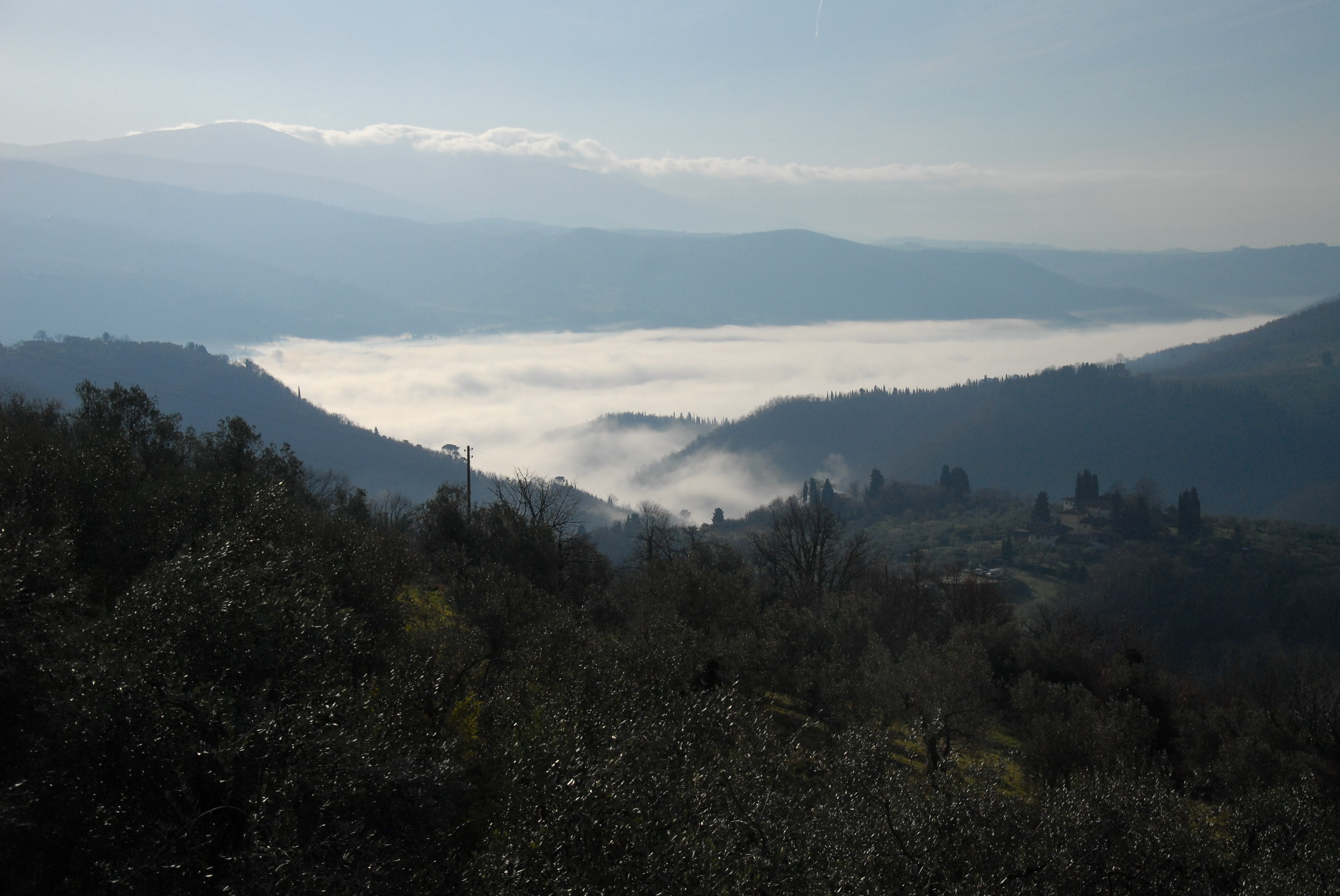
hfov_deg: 37.8
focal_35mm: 52
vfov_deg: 25.8
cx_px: 670
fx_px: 1956
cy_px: 448
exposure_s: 1/6400
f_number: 5.6
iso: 400
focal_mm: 35
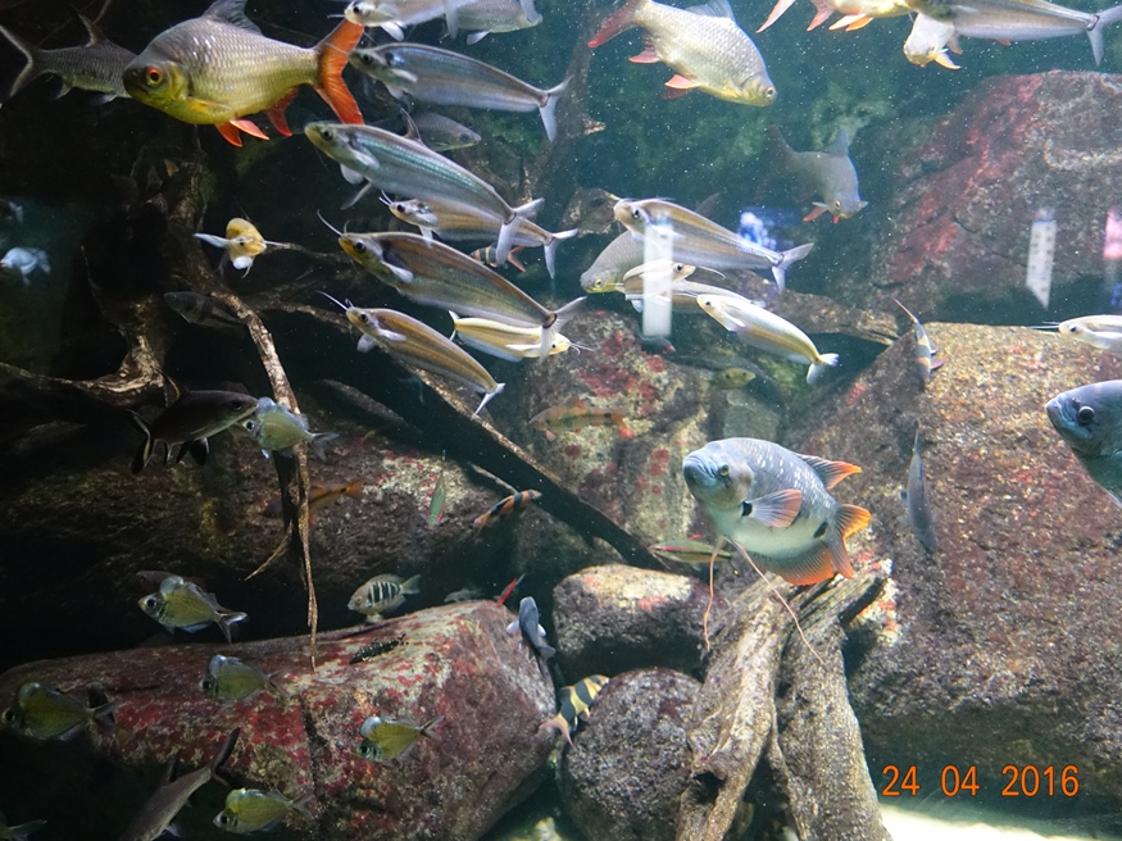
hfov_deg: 65.2
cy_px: 431
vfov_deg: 51.3
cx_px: 508
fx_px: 875
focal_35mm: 27
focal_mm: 8.8
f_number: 1.8
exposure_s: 1/125
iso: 3200
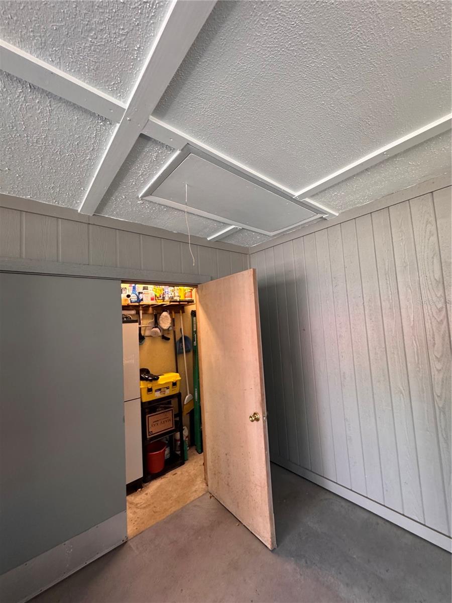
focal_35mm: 14
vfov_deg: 102.1
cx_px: 226
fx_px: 244
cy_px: 302
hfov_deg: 85.7
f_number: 2.2
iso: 320
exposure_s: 1/60
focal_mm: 2.22
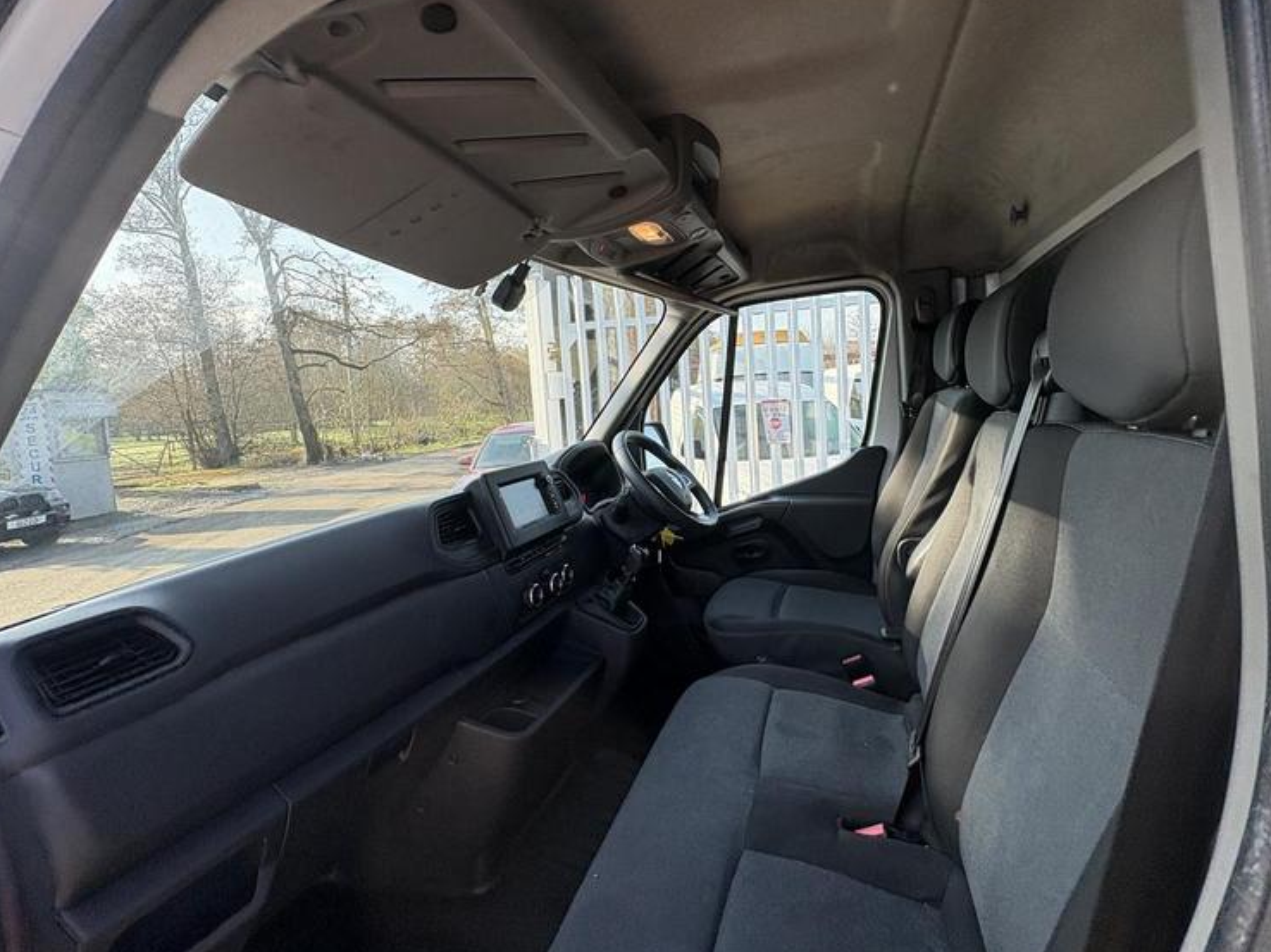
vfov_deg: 74.6
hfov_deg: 91.0
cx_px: 672
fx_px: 624
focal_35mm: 17
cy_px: 448
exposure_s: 1/268
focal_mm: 2.22
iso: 50
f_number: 2.2
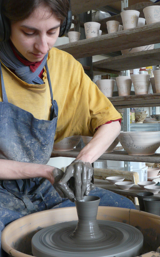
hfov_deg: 30.5
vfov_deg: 47.2
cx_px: 93
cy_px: 128
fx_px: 293
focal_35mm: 42
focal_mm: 6.4
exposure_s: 1/30
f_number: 2.8
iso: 200
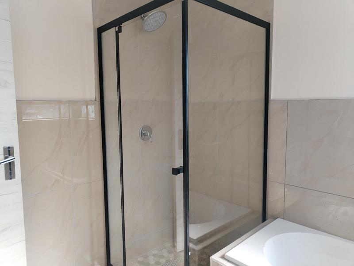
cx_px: 177
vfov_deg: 53.1
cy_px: 133
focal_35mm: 26
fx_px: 266
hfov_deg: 67.3
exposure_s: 1/120
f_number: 1.8
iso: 170
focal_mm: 4.75
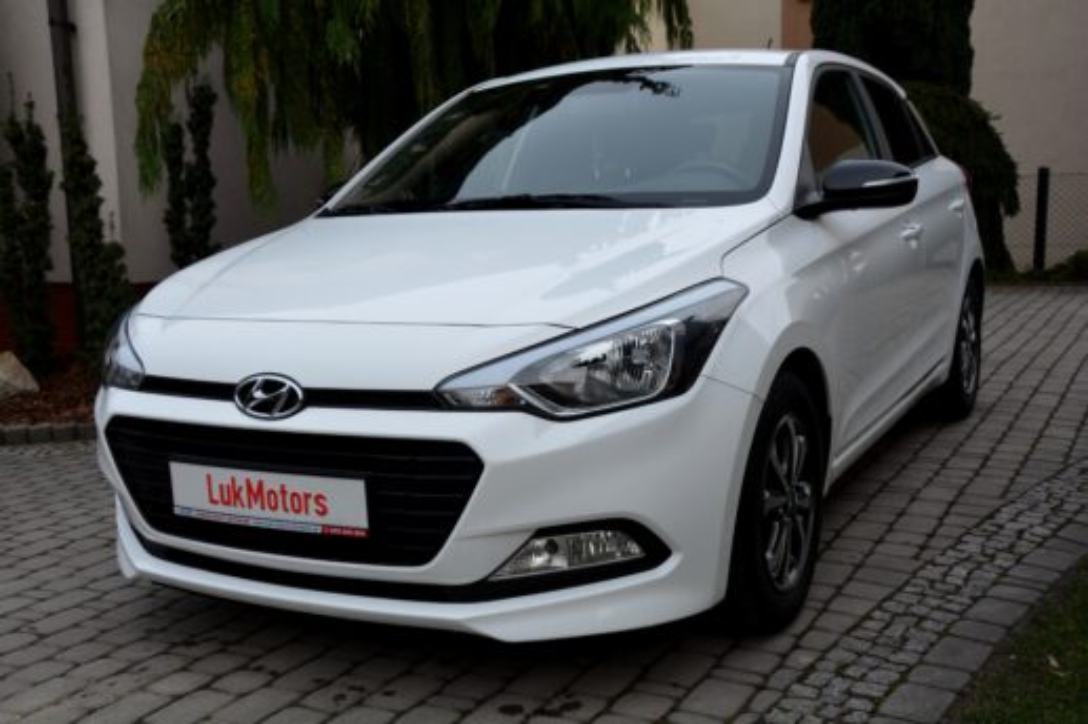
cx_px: 544
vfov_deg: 34.2
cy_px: 362
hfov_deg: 49.6
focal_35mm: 39
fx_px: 1178
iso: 200
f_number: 6.3
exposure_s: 1/160
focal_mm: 26
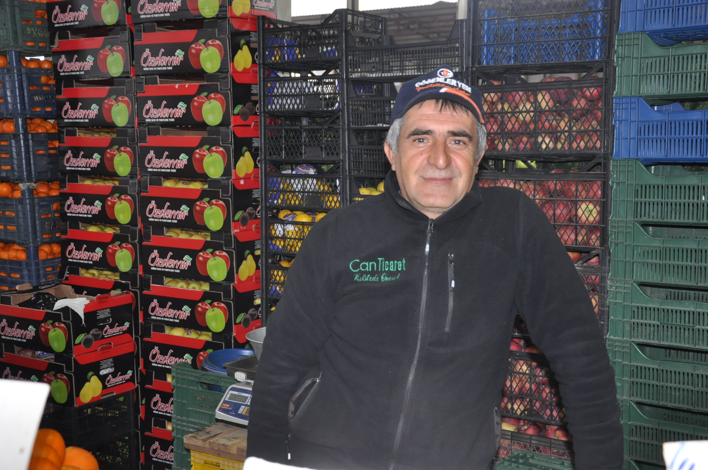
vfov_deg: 26.4
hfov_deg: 38.9
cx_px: 354
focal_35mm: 51
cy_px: 235
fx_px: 1002
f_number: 4.2
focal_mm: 34
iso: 800
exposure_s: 1/60
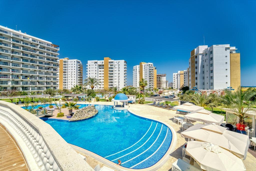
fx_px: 100
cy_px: 86
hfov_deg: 104.2
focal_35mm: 14
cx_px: 128
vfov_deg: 81.2
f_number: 16
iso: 100
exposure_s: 1/10
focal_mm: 14
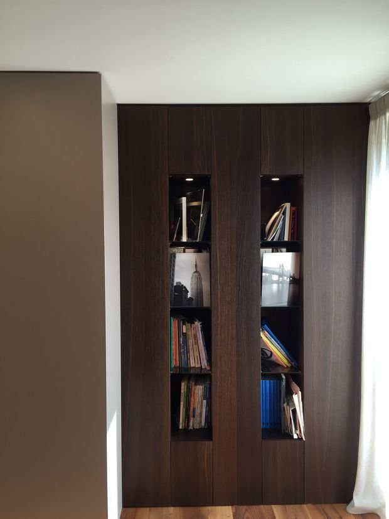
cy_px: 260
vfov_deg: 61.7
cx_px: 194
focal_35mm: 29
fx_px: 435
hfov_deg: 48.2
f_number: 2.2
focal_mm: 4.15
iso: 32
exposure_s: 1/50
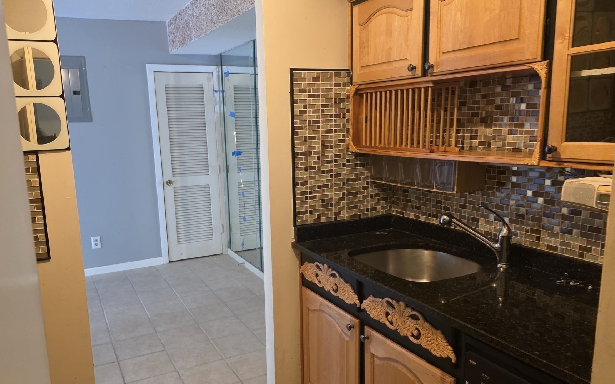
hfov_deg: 64.4
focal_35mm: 29
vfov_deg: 43.1
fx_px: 486
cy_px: 211
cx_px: 266
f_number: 1.7
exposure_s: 1/120
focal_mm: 6.25
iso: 640
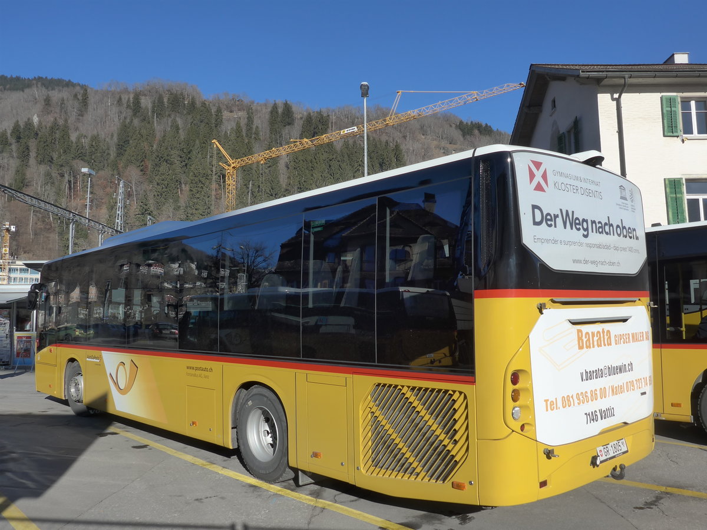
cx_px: 354
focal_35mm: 29
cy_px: 265
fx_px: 592
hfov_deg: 61.7
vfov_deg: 48.2
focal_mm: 6
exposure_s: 1/640
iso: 160
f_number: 5
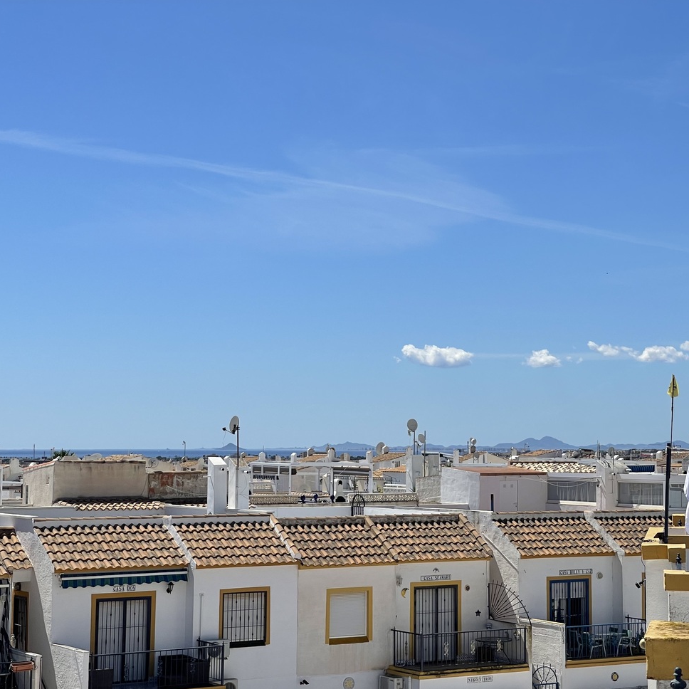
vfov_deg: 22.8
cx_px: 404
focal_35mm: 76
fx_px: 1711
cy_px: 344
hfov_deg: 22.7
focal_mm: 7.5
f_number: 2.2
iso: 20
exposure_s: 1/2660
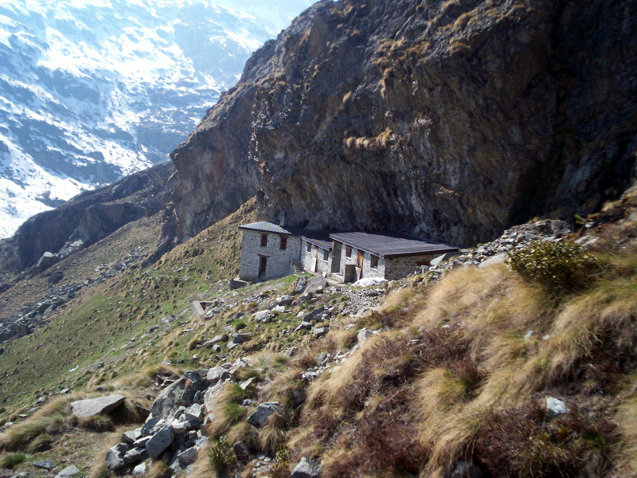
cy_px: 239
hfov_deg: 51.4
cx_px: 318
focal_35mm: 36
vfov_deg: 39.7
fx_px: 662
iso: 100
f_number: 4.5
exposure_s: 1/455
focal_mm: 5.9
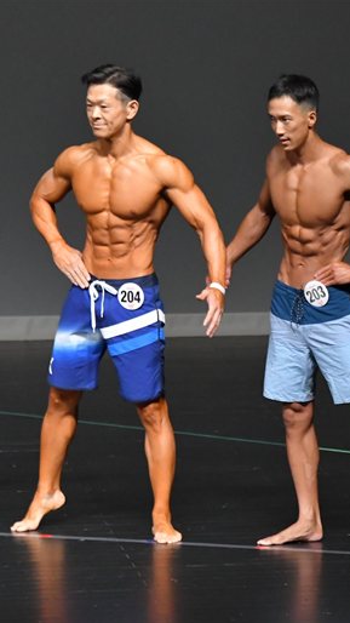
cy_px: 312
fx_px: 7427
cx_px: 372
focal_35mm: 450
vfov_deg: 4.8
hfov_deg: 2.7
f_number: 5.6
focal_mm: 190
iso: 5000
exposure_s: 1/400
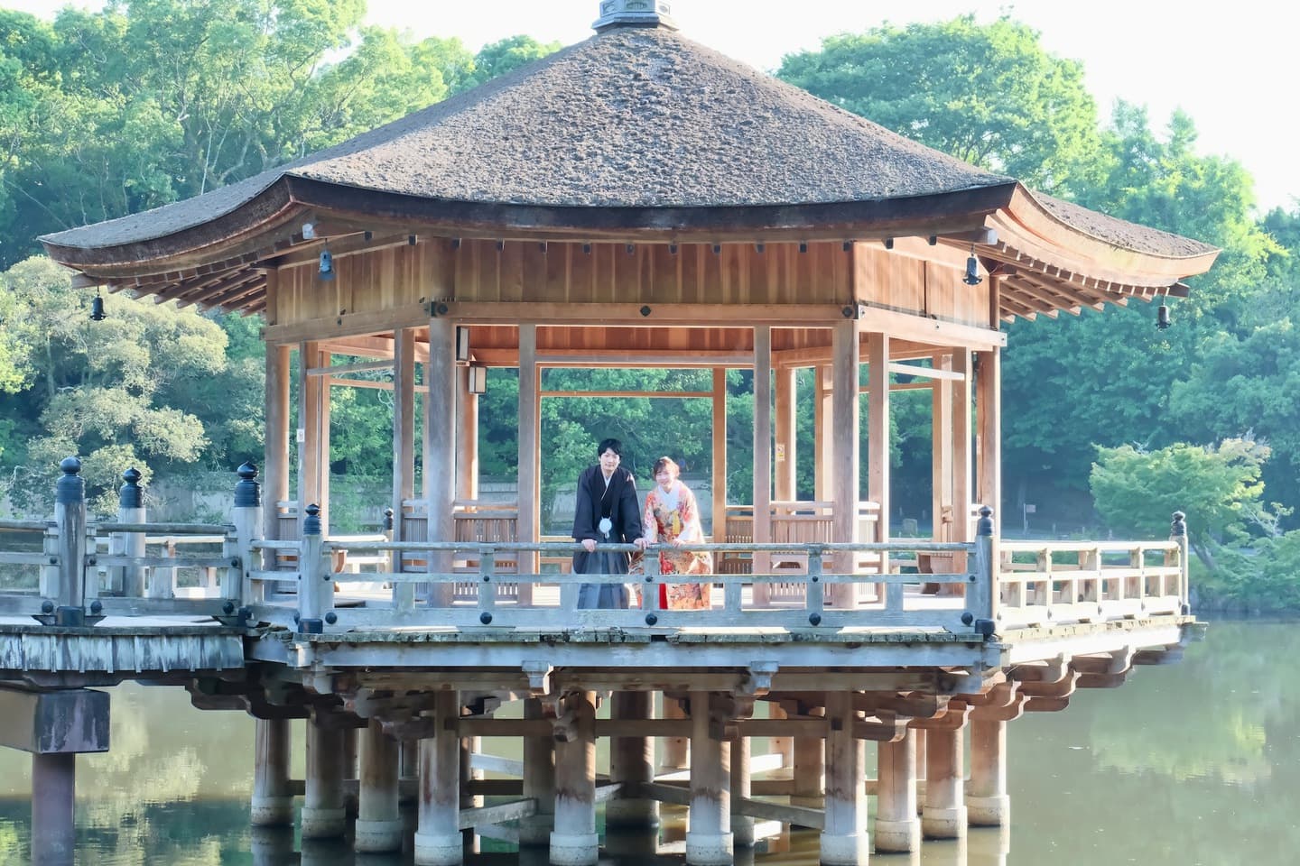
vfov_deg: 20.0
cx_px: 650
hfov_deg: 29.7
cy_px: 433
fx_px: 2455
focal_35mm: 68
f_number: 7.1
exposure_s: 1/125
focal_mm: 45.1
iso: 1600
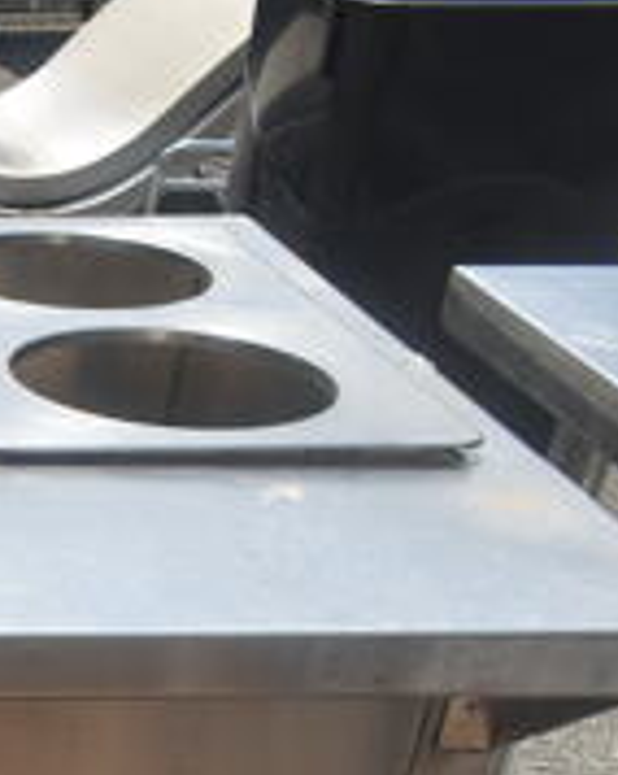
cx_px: -666
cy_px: 875
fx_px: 1993
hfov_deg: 14.3
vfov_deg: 20.8
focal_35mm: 87
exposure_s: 1/250
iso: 100
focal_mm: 18
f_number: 8
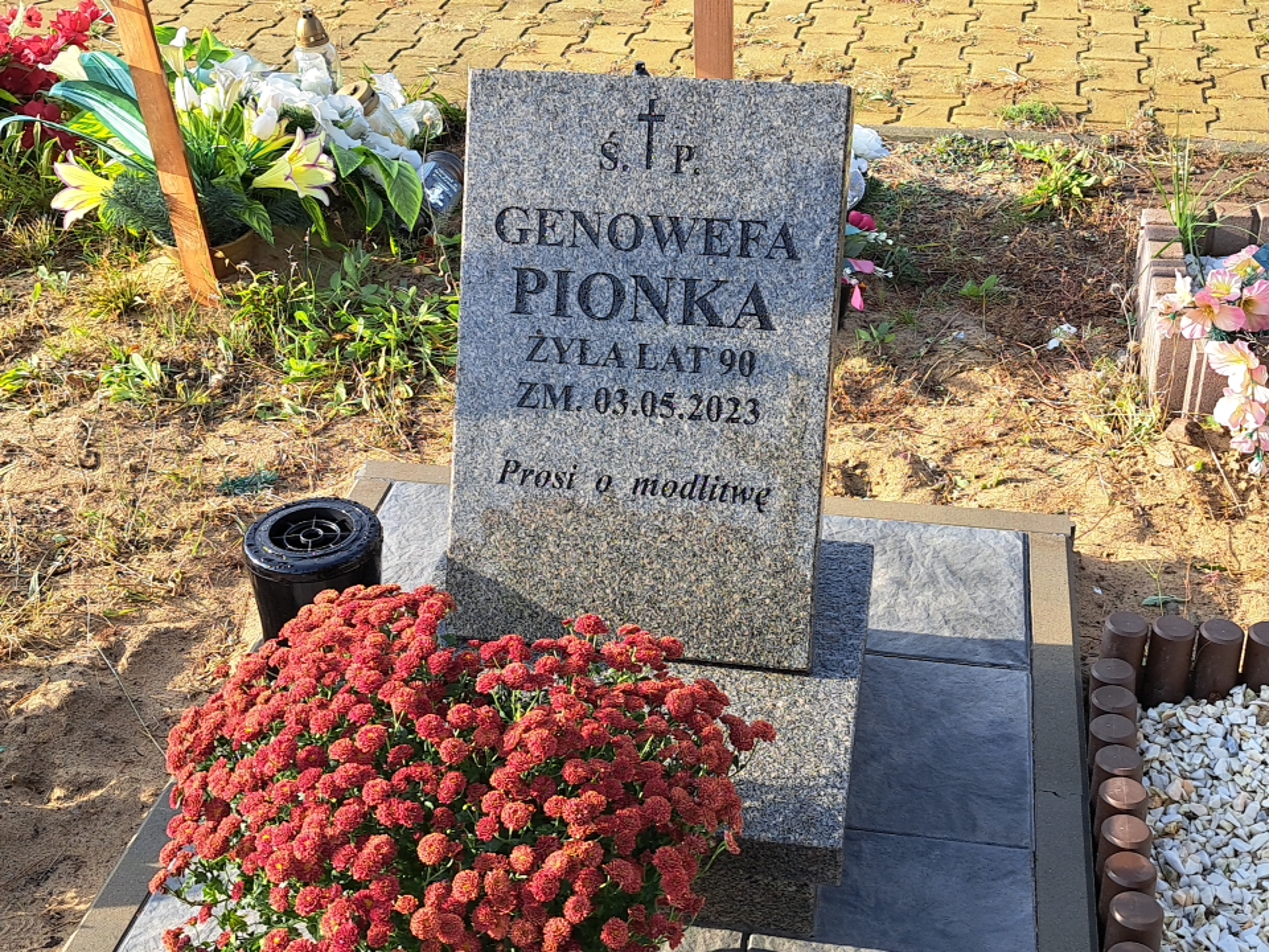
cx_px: 634
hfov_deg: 71.6
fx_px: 880
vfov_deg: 56.8
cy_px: 476
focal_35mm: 24
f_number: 1.8
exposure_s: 1/322
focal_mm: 5.23
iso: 50
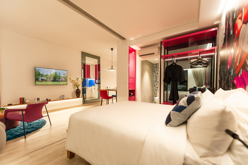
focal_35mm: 14
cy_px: 82
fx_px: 96
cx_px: 124
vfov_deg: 81.1
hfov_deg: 104.3
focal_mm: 14
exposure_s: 1/125
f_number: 2.8
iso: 640
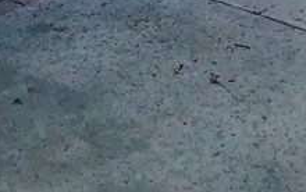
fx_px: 1069
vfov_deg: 9.3
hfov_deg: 15.8
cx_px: 351
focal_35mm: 128
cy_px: -252
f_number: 1.8
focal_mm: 4.25
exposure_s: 1/1368
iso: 25
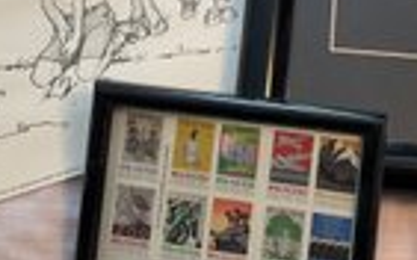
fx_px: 761
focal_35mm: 67
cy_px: -16
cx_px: 300
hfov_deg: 30.2
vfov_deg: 18.7
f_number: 1.6
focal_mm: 4.2
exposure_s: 1/60
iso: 100
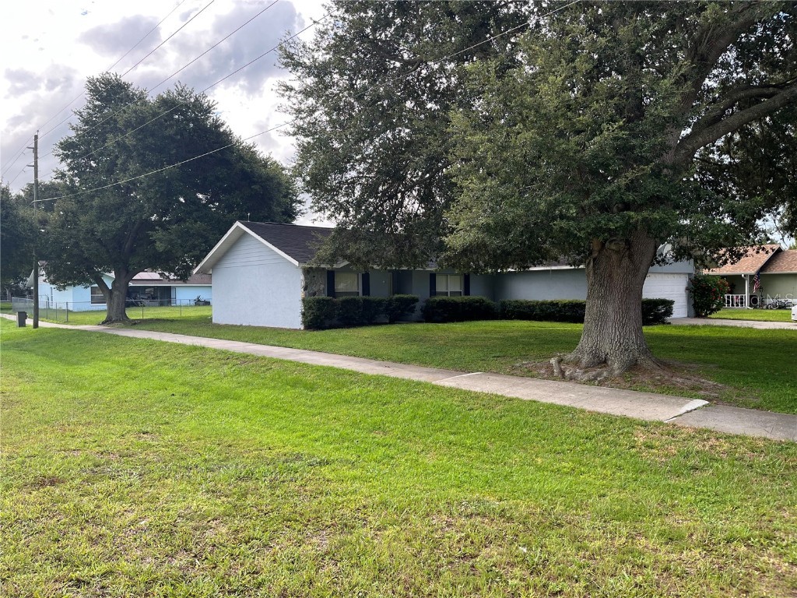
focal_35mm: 26
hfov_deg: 67.3
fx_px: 599
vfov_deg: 53.1
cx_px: 398
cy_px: 299
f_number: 1.6
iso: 50
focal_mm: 5.1
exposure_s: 1/615
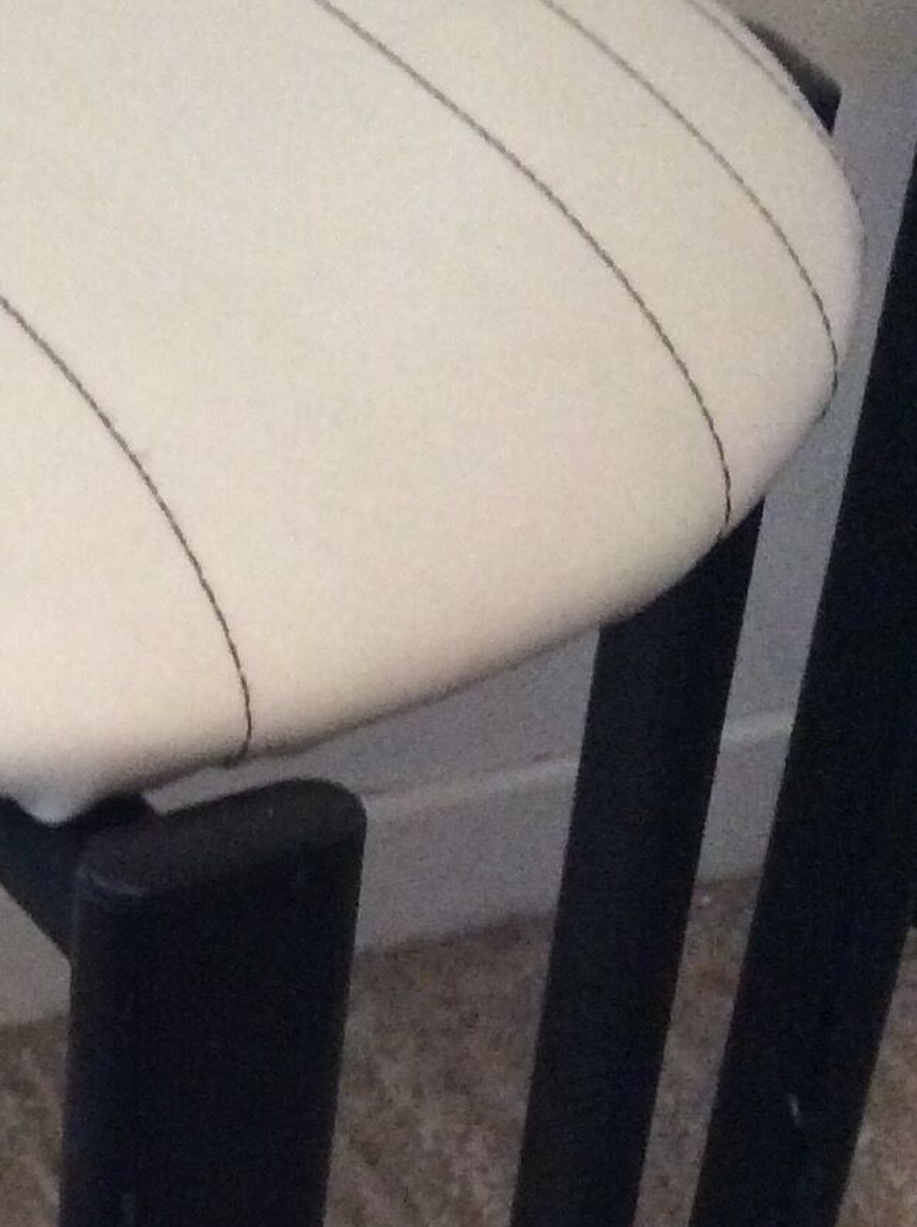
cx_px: -244
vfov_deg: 20.1
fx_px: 3434
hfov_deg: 14.6
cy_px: 956
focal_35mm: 97
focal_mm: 3.3
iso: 320
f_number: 2.4
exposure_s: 1/25
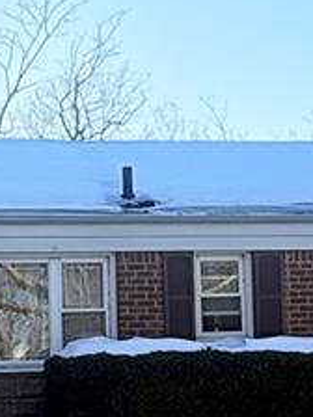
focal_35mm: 96
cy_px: 318
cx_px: 34
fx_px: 1157
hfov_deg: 15.2
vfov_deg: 20.3
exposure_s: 1/535
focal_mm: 2.22
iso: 50
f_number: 2.2
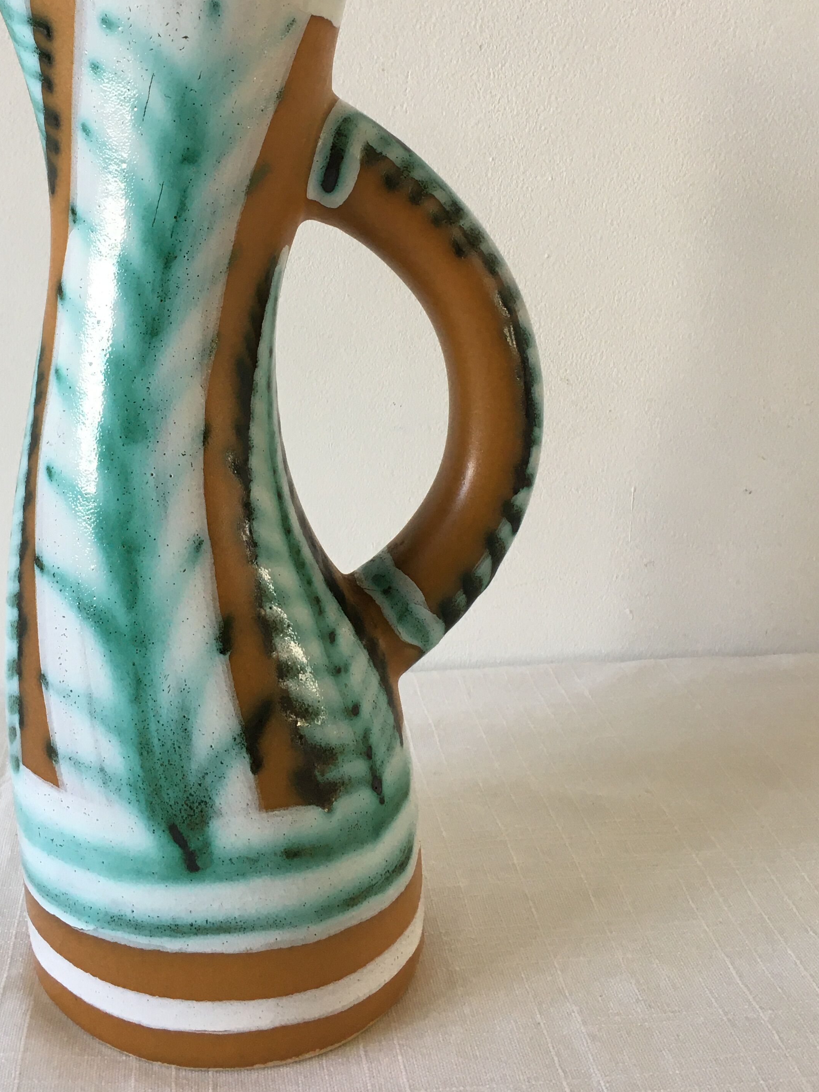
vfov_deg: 44.9
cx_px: 289
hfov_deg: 34.9
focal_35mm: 41
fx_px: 1293
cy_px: 340
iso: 32
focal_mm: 4.15
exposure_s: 1/33
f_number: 2.2
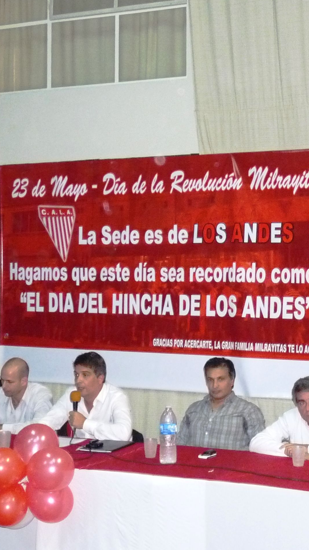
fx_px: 874
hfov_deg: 19.6
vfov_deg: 34.9
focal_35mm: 60
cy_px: 275
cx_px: 287
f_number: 2.8
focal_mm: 5
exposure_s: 1/30
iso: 500
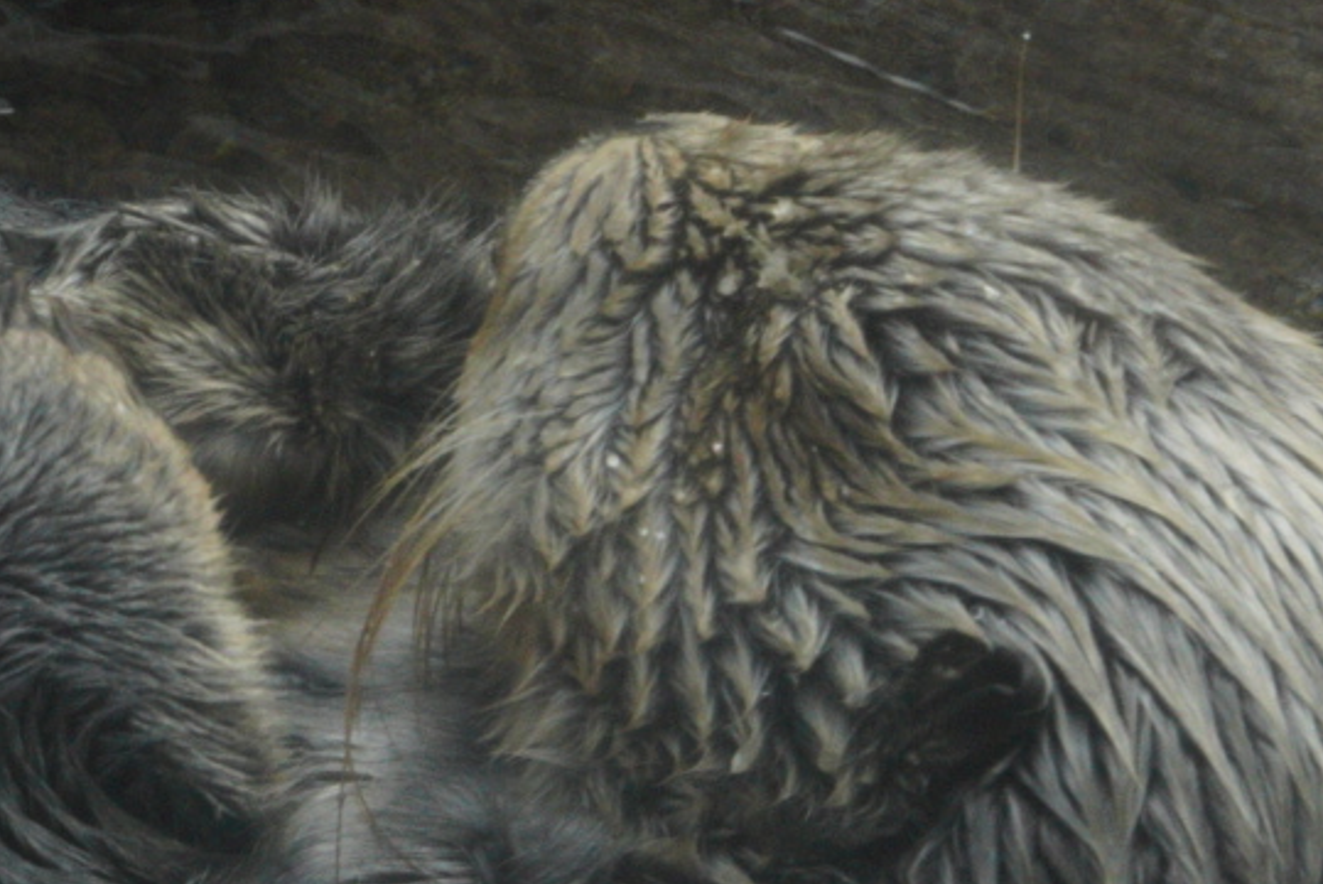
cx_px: 403
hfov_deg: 5.1
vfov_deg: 3.4
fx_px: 14891
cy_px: -106
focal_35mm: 405
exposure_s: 1/160
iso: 1600
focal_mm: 90
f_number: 16
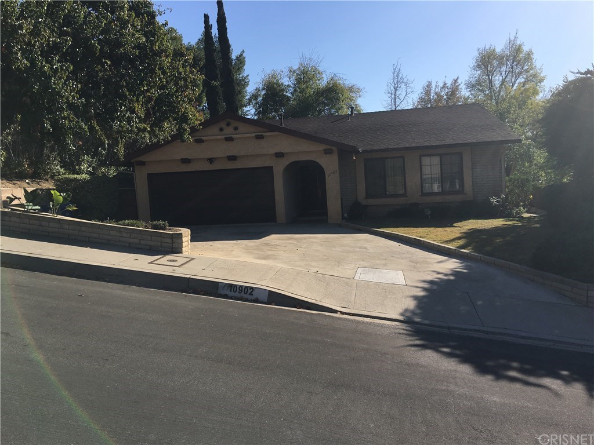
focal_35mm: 29
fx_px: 498
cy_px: 222
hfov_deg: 61.7
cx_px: 297
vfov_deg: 48.2
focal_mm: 4.15
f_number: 2.2
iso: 25
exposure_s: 1/1923
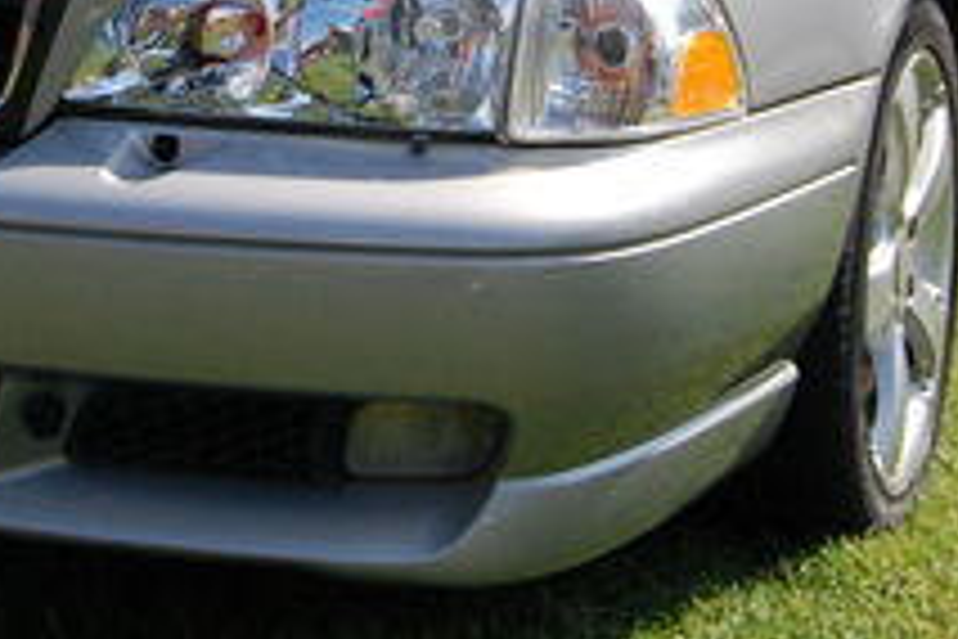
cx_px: 256
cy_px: -90
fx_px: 2155
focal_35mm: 81
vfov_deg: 16.3
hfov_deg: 24.8
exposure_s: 1/4000
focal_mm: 18
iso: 800
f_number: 4.5
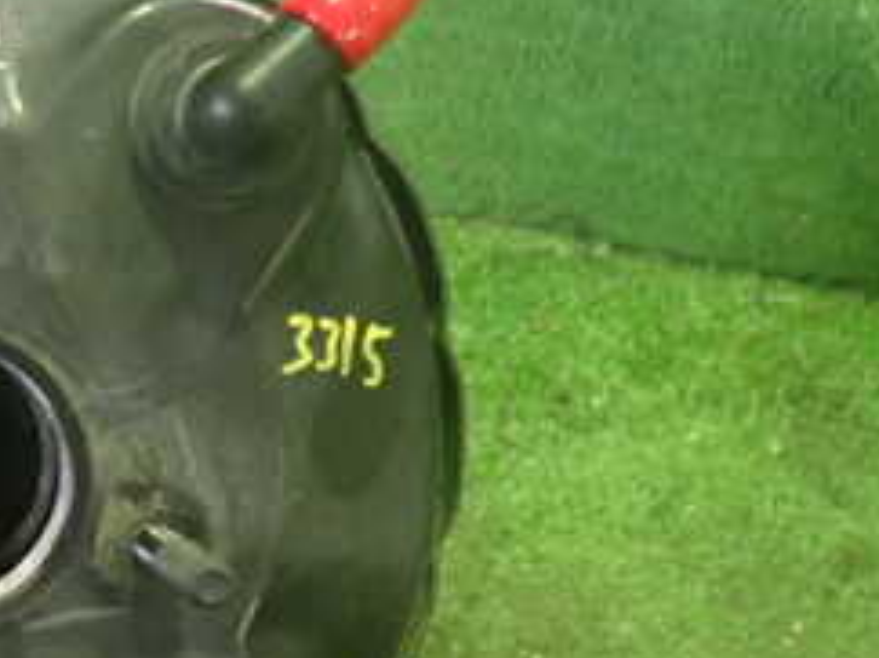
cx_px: -138
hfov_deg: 27.9
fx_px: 1573
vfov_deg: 23.6
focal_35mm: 62
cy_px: 393
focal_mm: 4.5
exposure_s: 1/30
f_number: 2
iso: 800
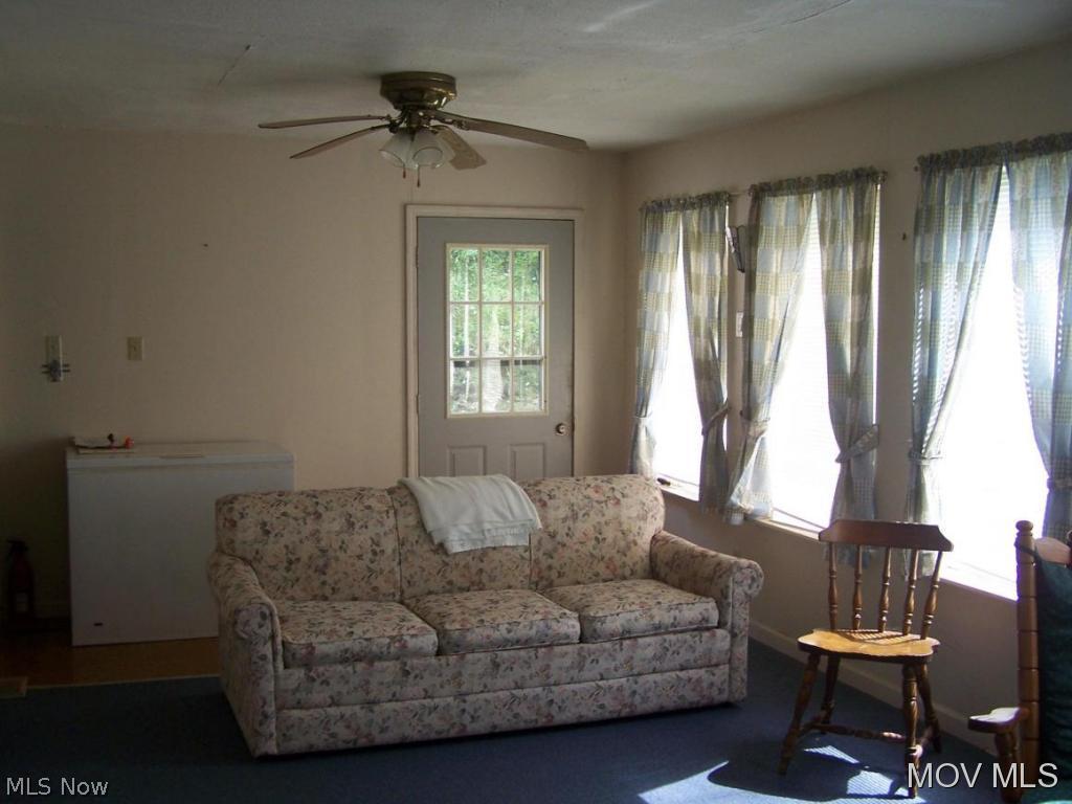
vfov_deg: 37.7
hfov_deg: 49.0
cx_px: 536
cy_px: 402
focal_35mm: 38
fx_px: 1177
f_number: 2.8
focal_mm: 6.3
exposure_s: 1/60
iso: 80
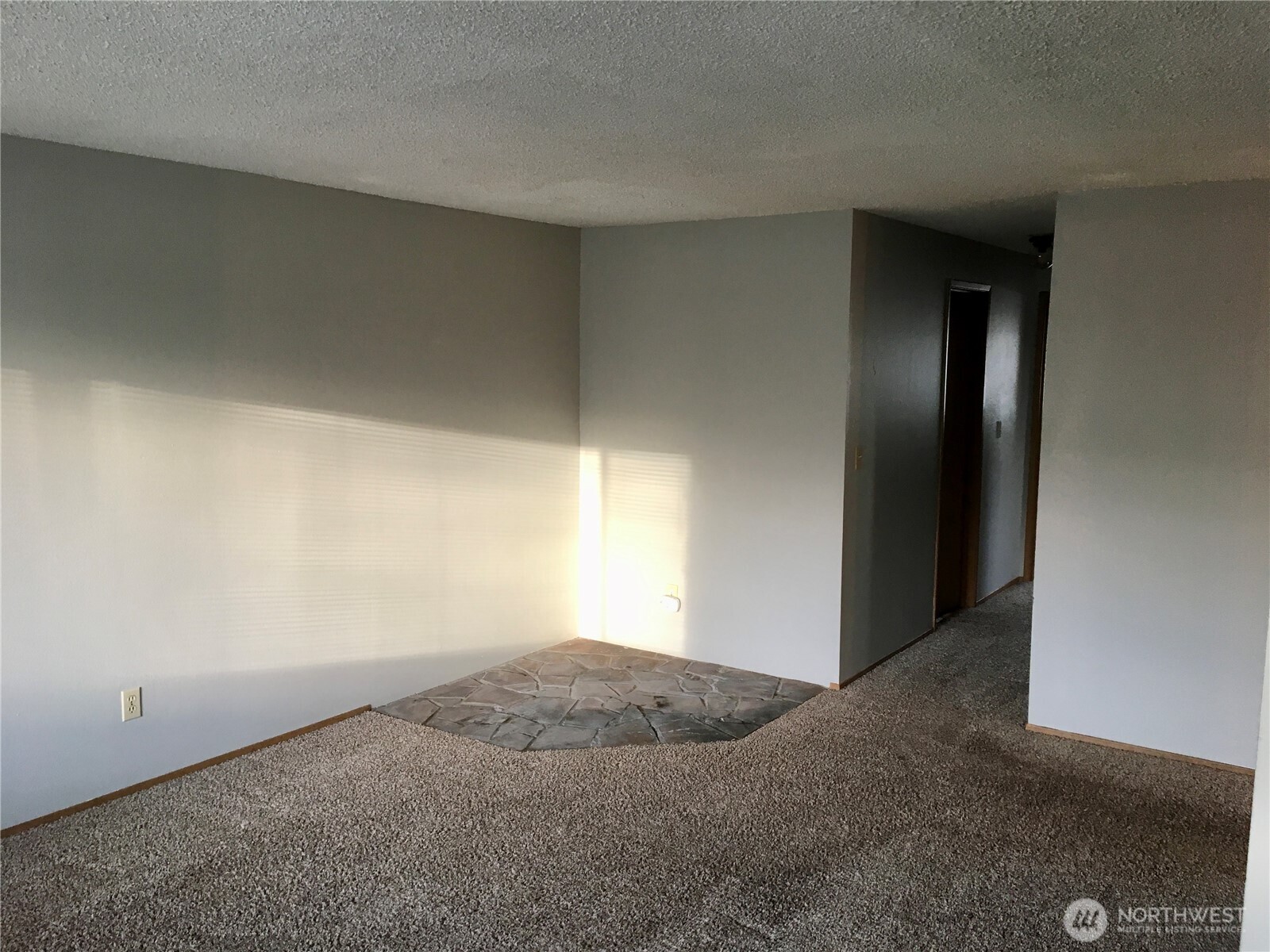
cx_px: 635
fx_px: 1064
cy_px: 476
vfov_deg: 48.2
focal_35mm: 29
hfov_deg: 61.7
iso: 64
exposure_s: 1/30
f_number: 2.2
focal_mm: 4.15
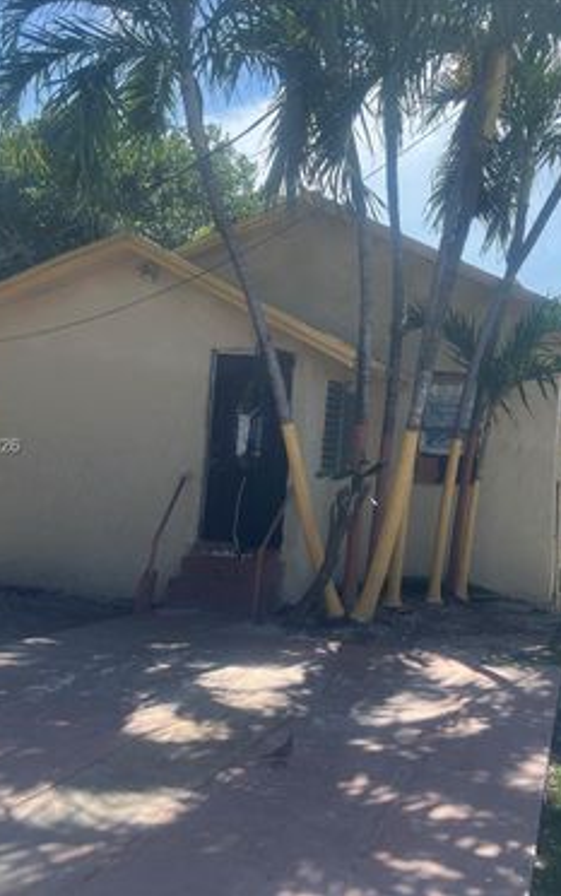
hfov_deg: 34.1
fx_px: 904
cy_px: 447
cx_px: 388
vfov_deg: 52.7
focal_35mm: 37
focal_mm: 5.7
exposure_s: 1/2513
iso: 50
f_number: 1.5
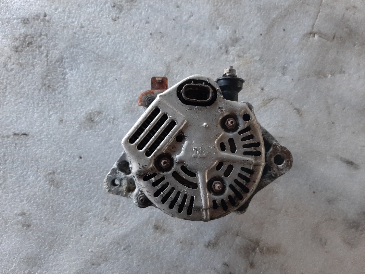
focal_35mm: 26
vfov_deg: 53.1
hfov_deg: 67.3
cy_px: 137
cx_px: 182
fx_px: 274
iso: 160
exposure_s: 1/50
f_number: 1.7
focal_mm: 3.93
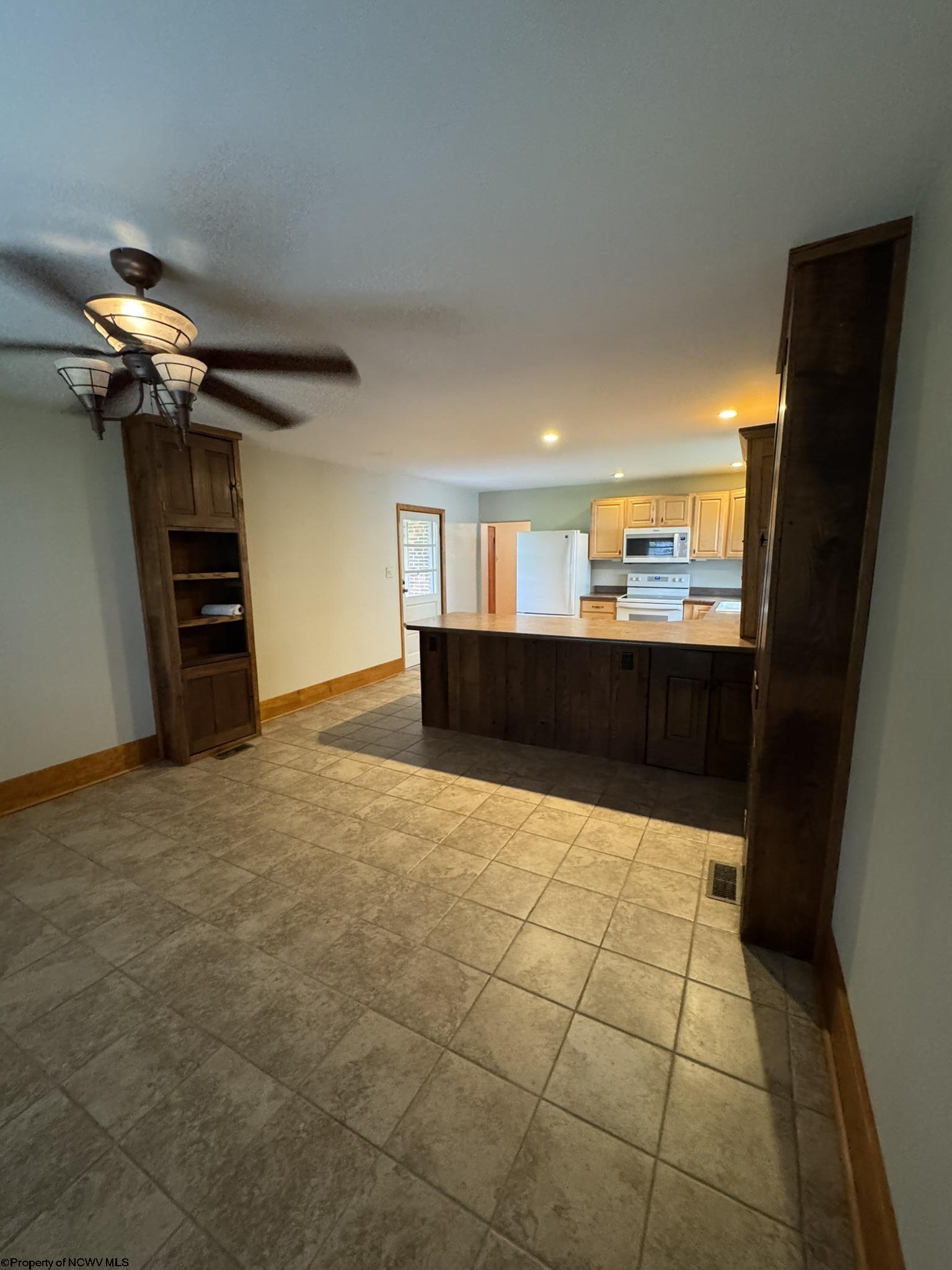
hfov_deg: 85.7
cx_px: 476
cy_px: 635
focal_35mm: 14
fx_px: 513
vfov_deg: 102.1
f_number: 2.2
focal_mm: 2.22
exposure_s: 1/60
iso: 640
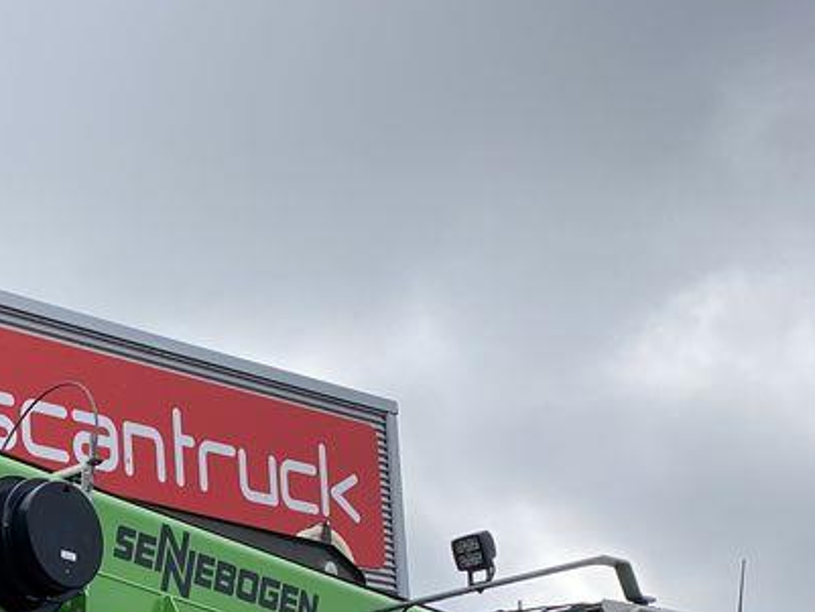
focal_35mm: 83
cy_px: 921
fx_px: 1955
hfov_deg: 22.1
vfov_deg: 16.2
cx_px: -102
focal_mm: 4.25
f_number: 1.8
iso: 32
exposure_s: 1/2028
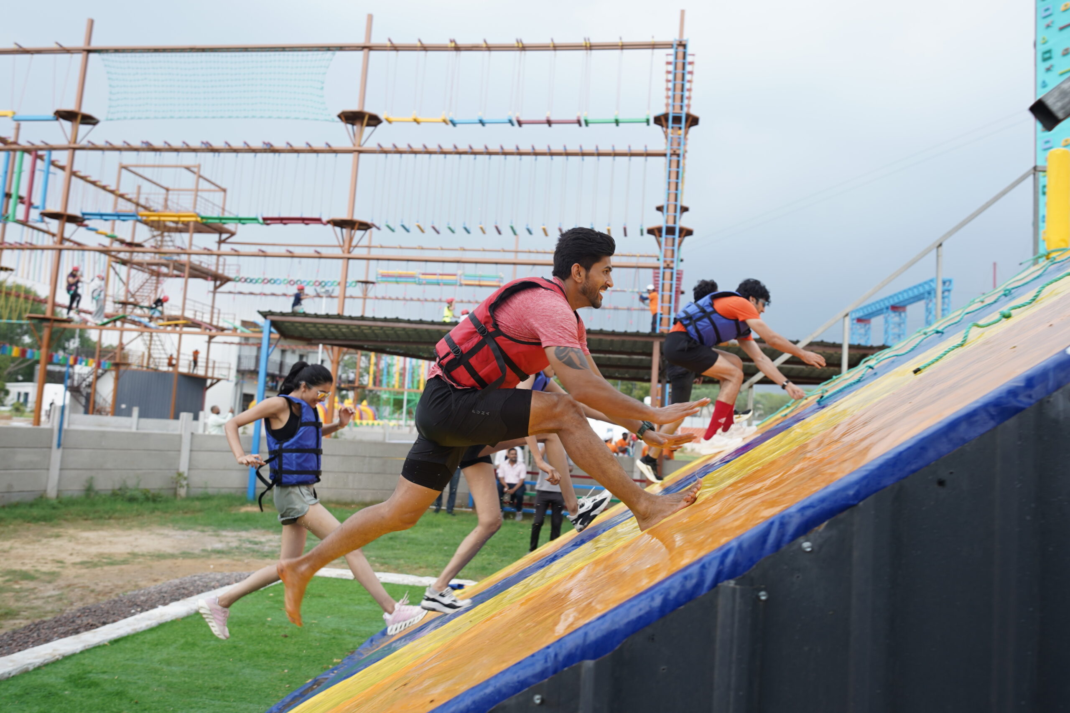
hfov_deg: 61.9
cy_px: 356
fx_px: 892
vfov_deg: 43.6
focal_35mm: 30
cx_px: 535
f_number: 2.5
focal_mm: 20
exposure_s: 1/400
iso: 125
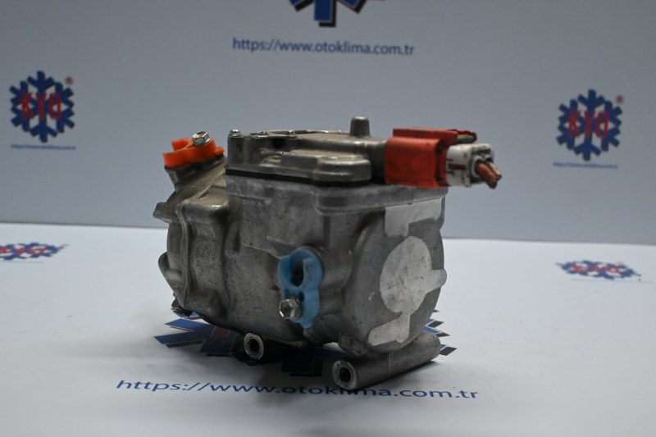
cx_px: 328
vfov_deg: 30.8
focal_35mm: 44
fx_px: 792
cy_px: 218
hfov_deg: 45.0
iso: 900
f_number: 4.8
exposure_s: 1/125
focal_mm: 29
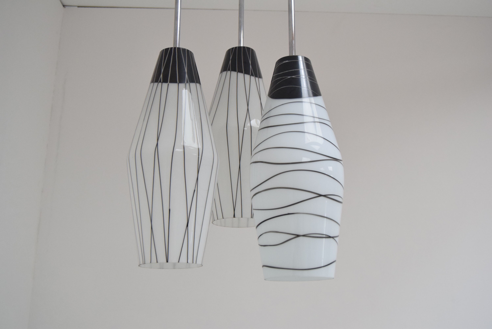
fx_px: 533
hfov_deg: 49.5
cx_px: 246
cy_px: 164
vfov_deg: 34.3
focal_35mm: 39
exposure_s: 1/100
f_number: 5
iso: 1600
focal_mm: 26
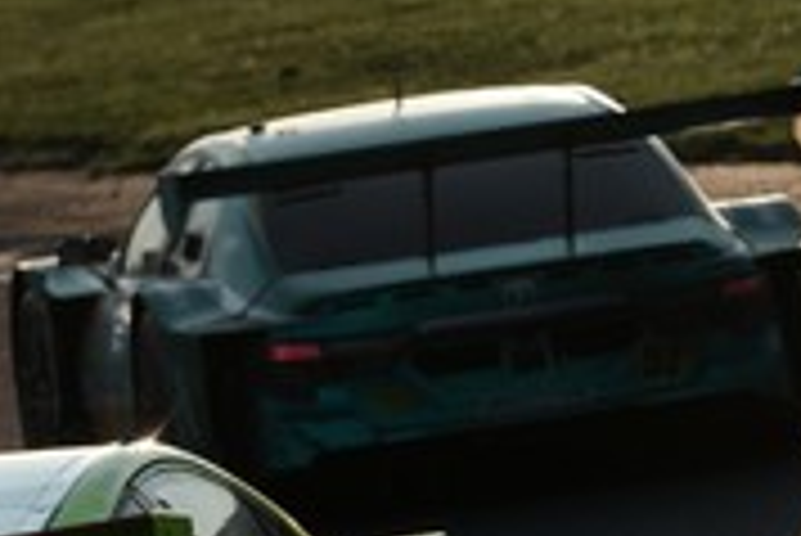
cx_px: -508
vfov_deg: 1.7
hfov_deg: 2.5
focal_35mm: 807
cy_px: 495
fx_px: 17970
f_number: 7.1
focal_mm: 200
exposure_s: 1/1000
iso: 200
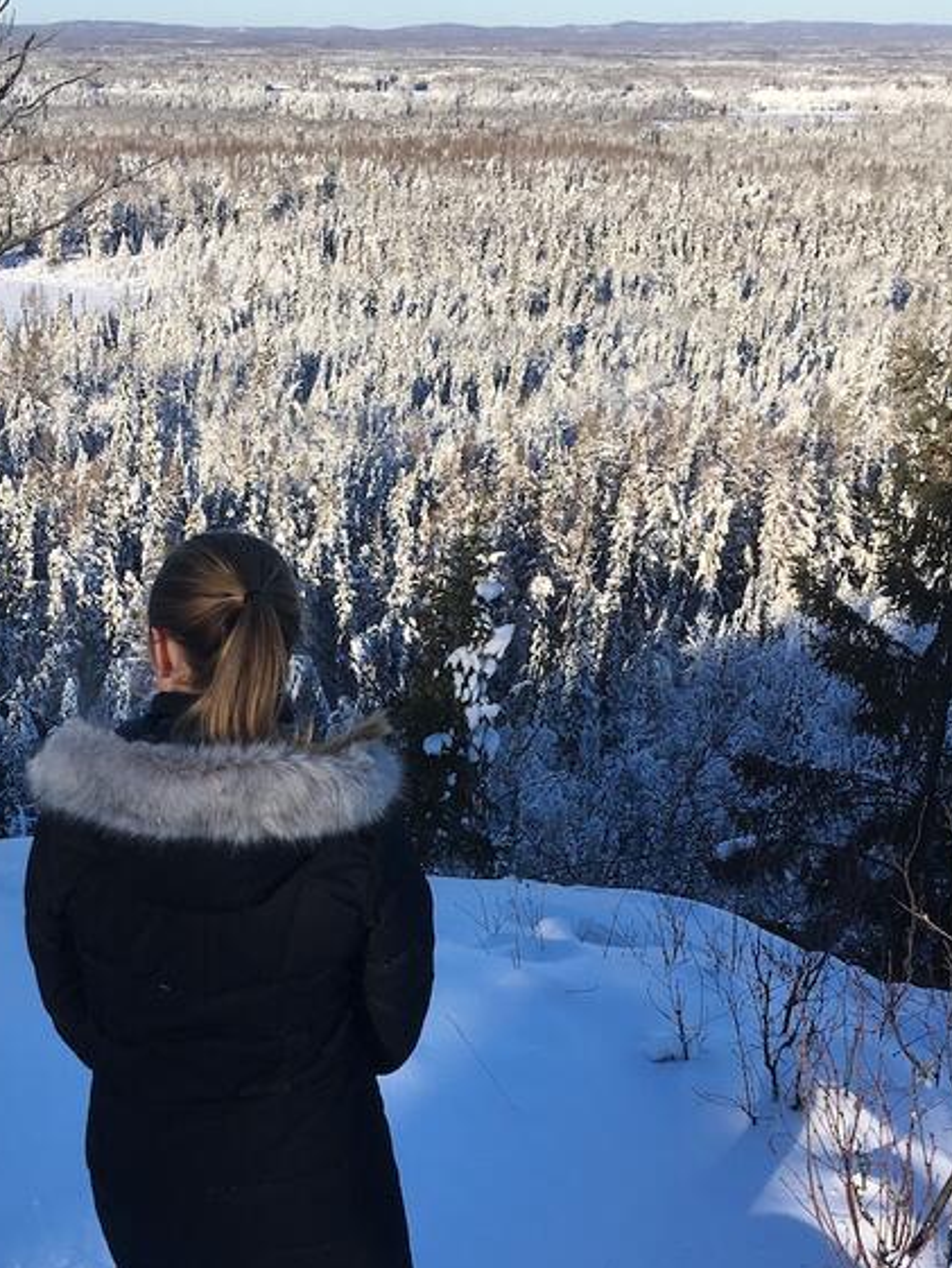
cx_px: 262
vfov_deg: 36.8
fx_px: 1869
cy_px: 909
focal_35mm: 51
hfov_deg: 28.2
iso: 25
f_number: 2.2
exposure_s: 1/1221
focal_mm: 4.15
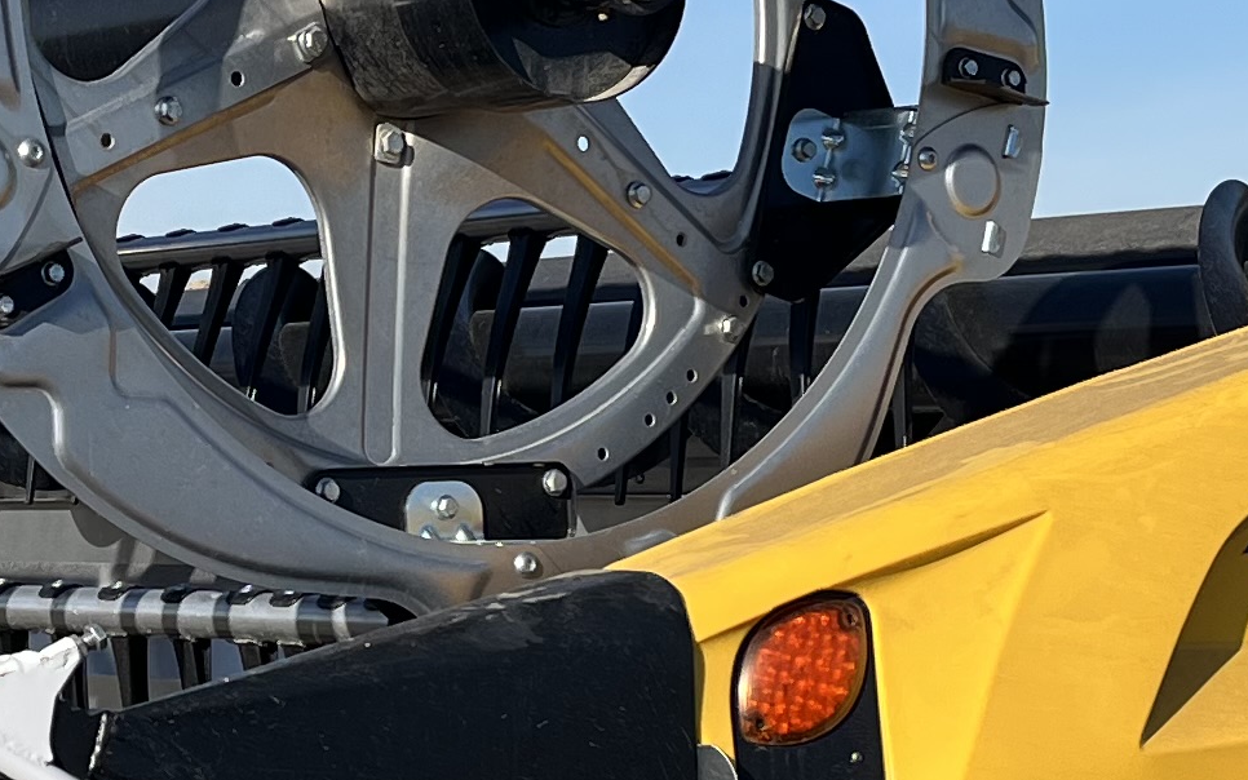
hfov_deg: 17.9
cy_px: 334
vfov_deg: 11.4
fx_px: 3912
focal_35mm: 115
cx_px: 150
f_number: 1.6
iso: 50
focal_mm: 5.1
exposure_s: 1/3623
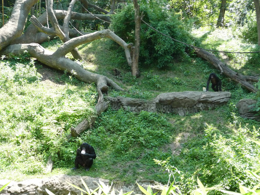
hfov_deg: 39.7
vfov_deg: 30.3
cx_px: 130
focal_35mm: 48
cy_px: 98
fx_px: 361
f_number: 4.2
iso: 400
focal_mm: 8
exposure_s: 1/320
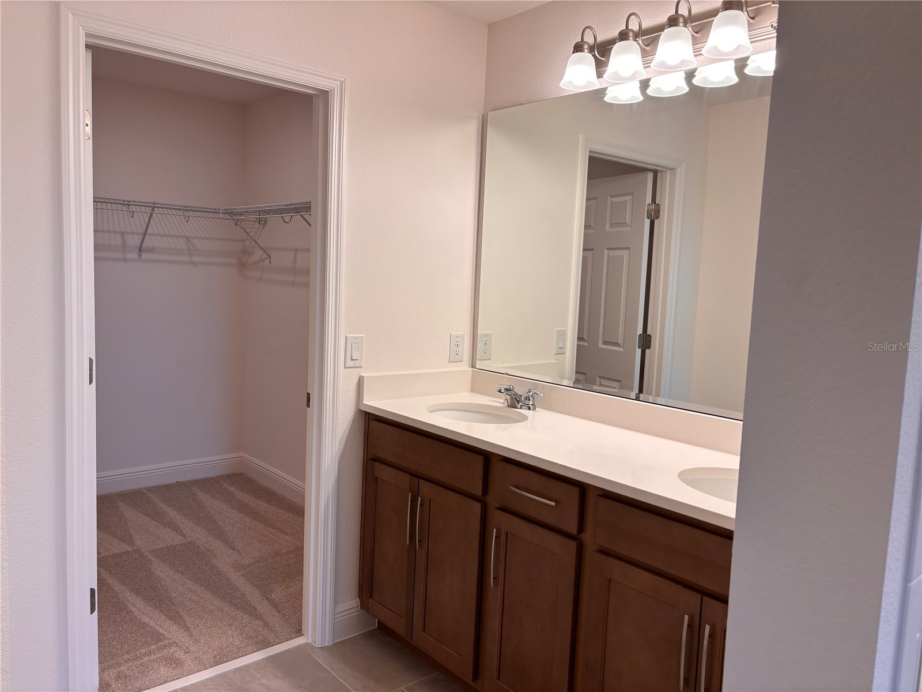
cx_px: 461
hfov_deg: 67.3
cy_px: 346
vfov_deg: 53.1
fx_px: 693
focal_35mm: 26
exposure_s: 1/120
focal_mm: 5.96
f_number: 1.6
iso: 40
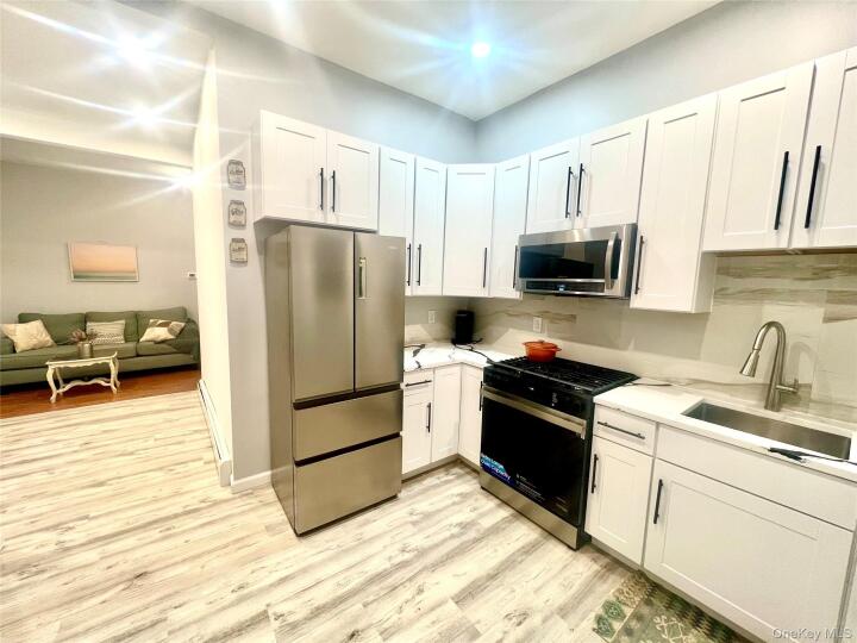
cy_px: 322
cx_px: 428
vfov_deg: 89.9
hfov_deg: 106.2
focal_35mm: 13
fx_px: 322
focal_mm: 1.57
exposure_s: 1/60
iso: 200
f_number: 1.8
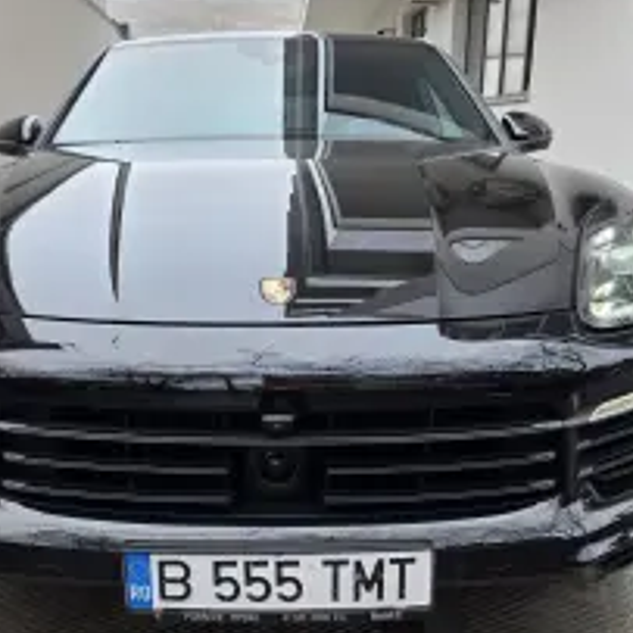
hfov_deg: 45.8
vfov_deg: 45.9
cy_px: 362
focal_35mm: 36
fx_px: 745
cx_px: 249
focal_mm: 6.25
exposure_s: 1/61
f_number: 1.7
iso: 16
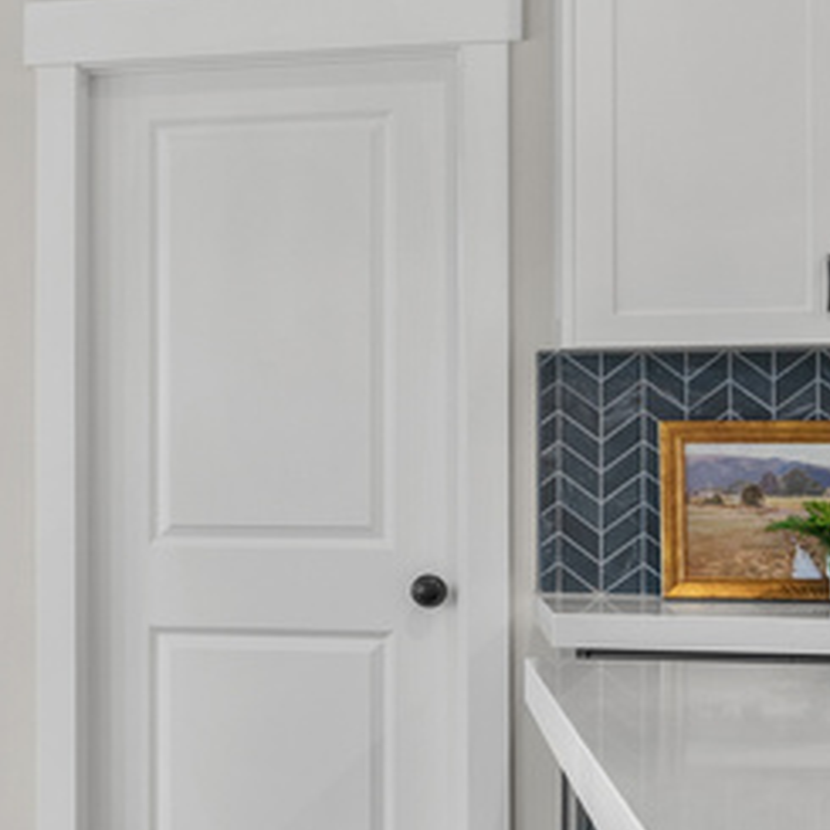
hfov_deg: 16.2
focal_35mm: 91
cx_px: -664
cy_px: 444
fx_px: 2463
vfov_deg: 19.1
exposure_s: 1/13
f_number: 8
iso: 500
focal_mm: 25.5
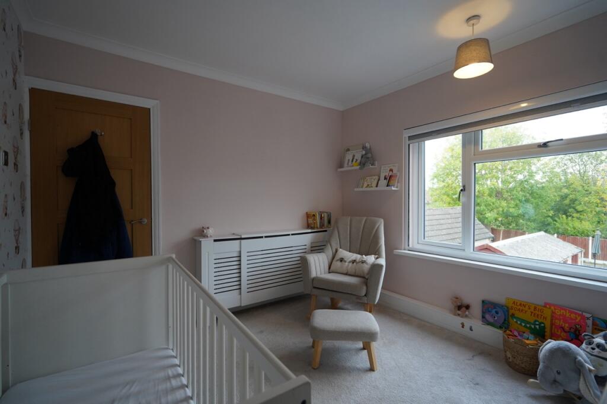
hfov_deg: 96.8
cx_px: 304
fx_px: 270
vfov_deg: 73.7
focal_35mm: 16
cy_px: 202
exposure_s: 1/160
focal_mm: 16
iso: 1000
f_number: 4
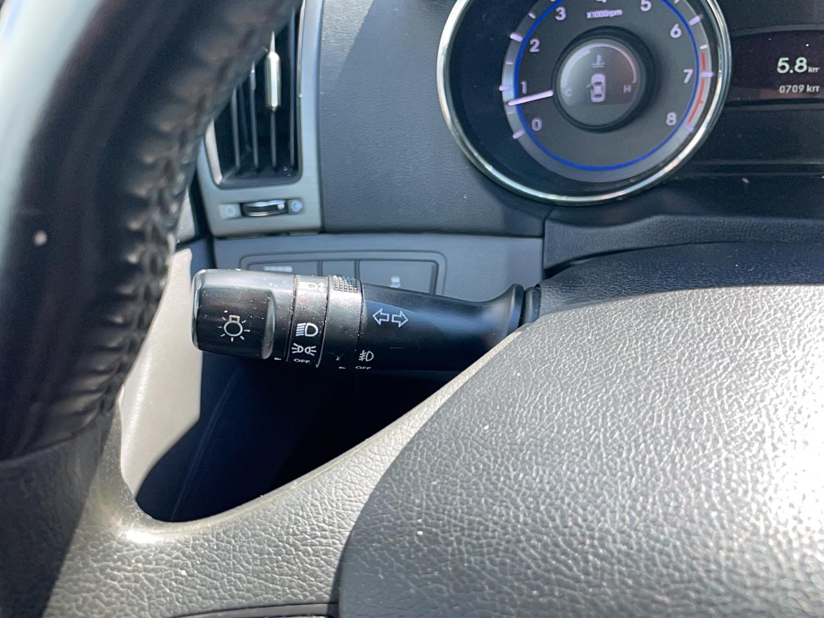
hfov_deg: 67.3
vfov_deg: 53.1
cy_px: 309
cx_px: 412
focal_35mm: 26
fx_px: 619
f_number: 1.6
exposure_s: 1/375
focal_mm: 4.2
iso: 32
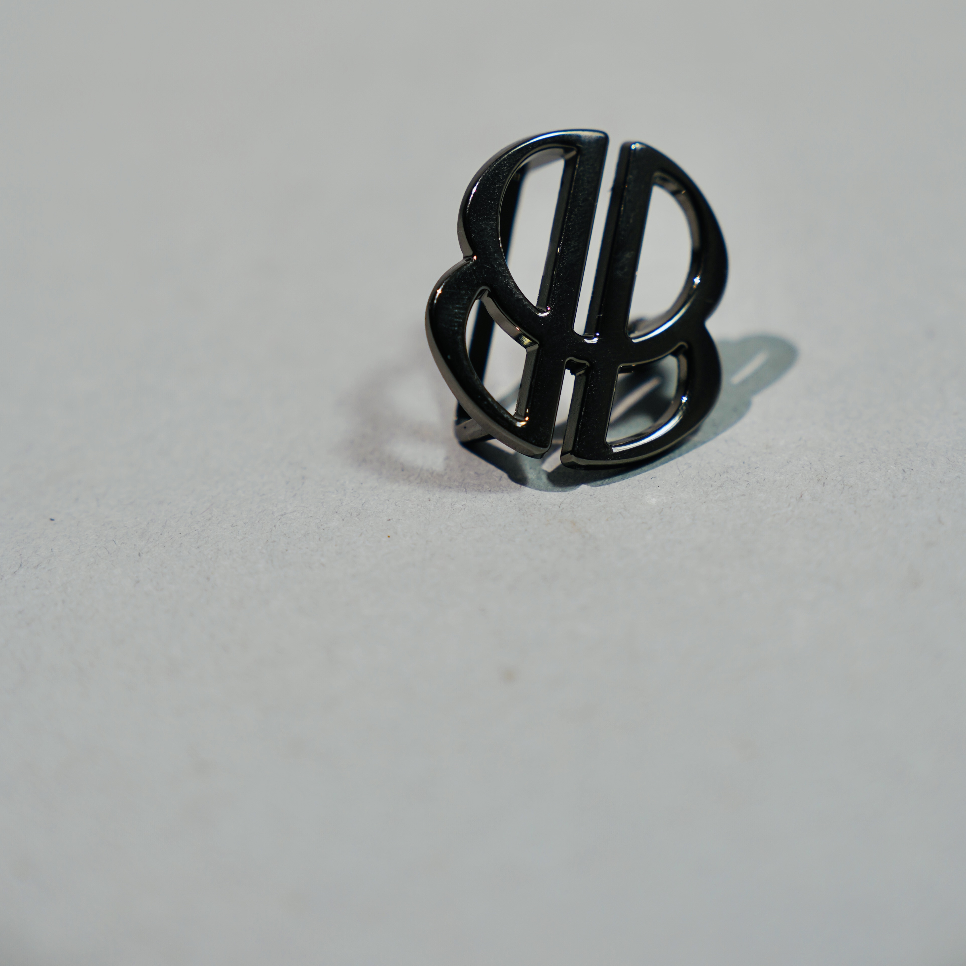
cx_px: 503
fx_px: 2936
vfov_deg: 18.5
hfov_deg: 18.7
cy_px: 219
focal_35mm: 93
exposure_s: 1/200
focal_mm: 70
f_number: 4
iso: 160
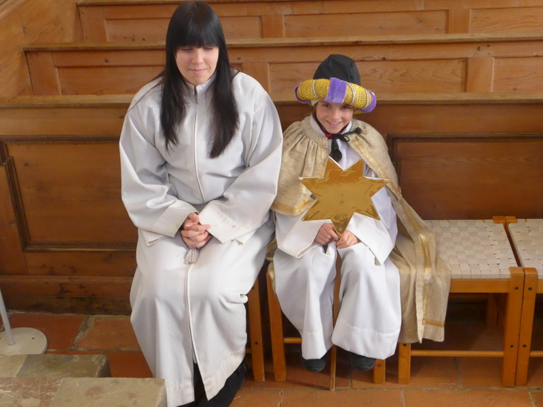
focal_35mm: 52
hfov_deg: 36.8
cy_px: 204
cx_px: 272
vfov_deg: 28.0
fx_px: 816
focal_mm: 10.7
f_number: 3.3
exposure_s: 1/125
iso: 800
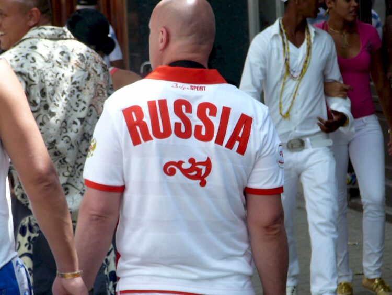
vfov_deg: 7.3
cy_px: 148
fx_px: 2311
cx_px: 196
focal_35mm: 204
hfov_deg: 9.7
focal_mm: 30.3
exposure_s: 1/400
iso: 100
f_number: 4.1
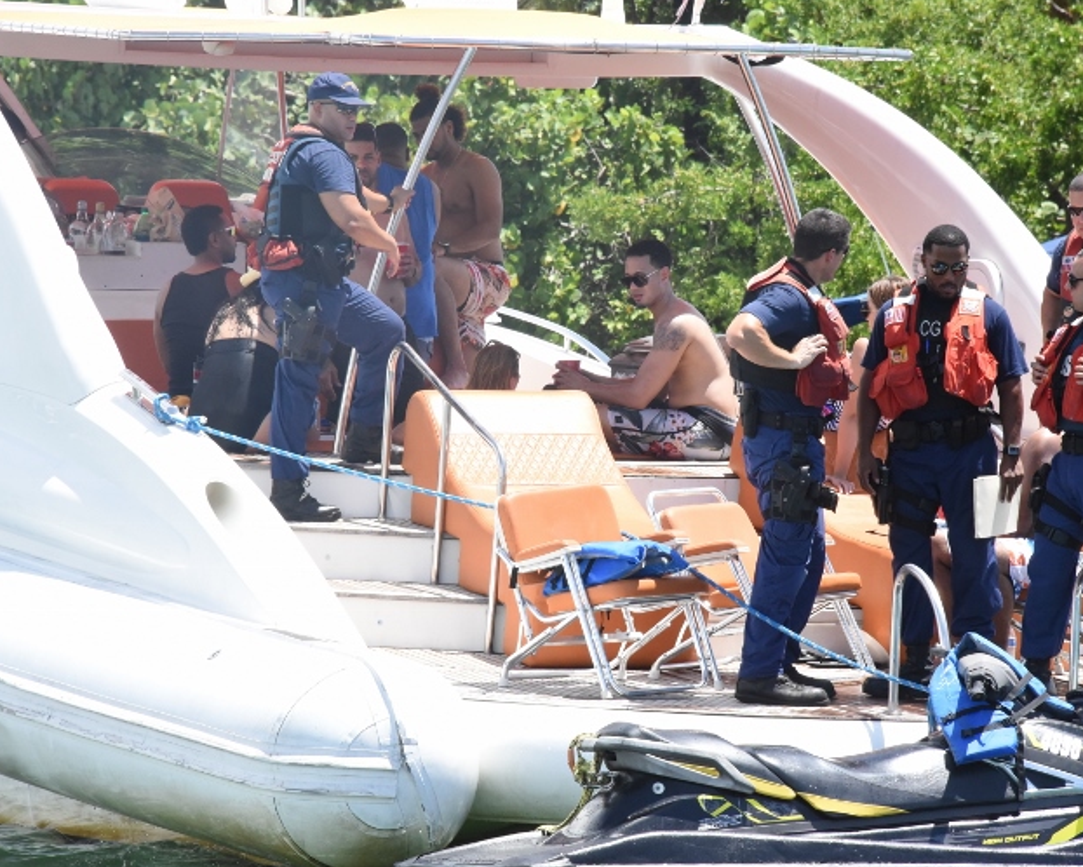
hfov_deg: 5.3
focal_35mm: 362
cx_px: 616
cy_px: 414
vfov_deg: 4.3
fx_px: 11607
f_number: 16
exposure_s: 1/1250
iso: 4000
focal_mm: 300
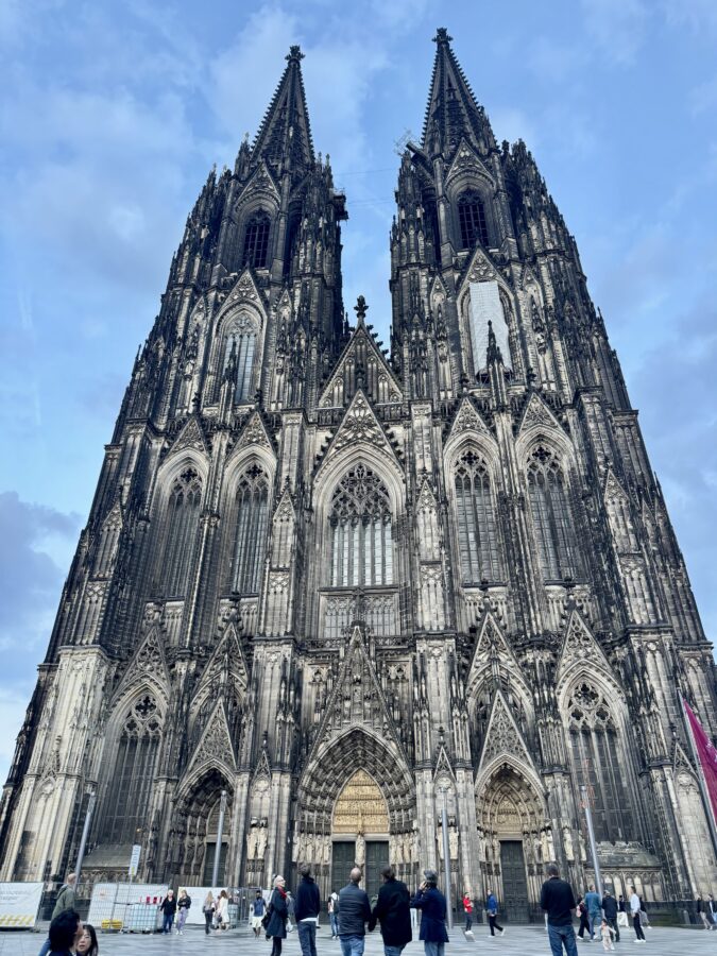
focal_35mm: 24
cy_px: 478
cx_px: 358
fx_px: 663
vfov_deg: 71.6
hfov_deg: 56.8
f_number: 1.78
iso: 125
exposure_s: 1/50
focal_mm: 6.76
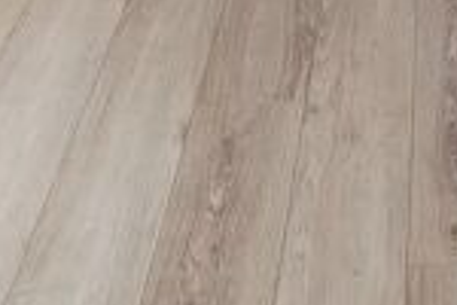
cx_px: 597
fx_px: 1637
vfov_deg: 9.0
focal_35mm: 129
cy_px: -549
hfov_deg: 15.1
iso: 485
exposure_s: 1/60
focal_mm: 4.75
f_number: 1.8
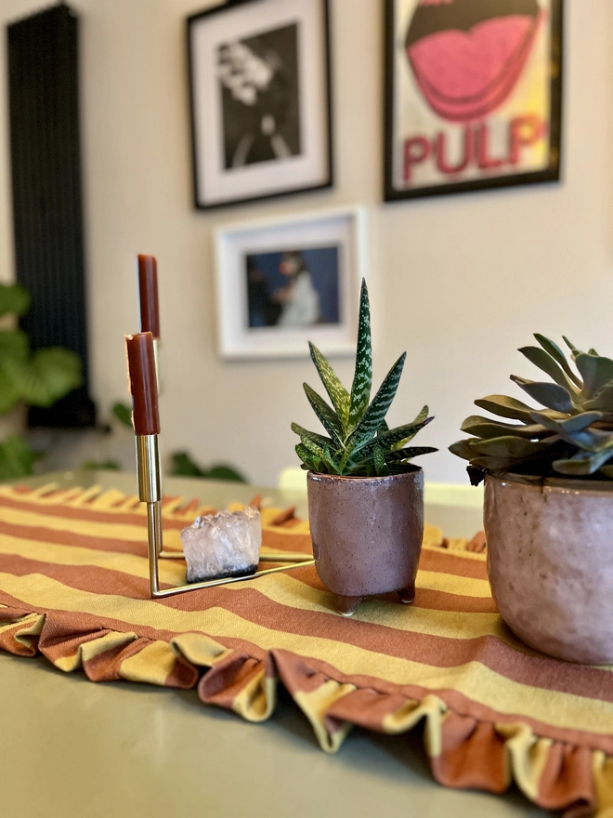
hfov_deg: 53.1
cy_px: 409
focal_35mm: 26
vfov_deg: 67.3
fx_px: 614
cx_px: 306
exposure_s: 1/50
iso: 400
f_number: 1.6
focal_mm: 5.1
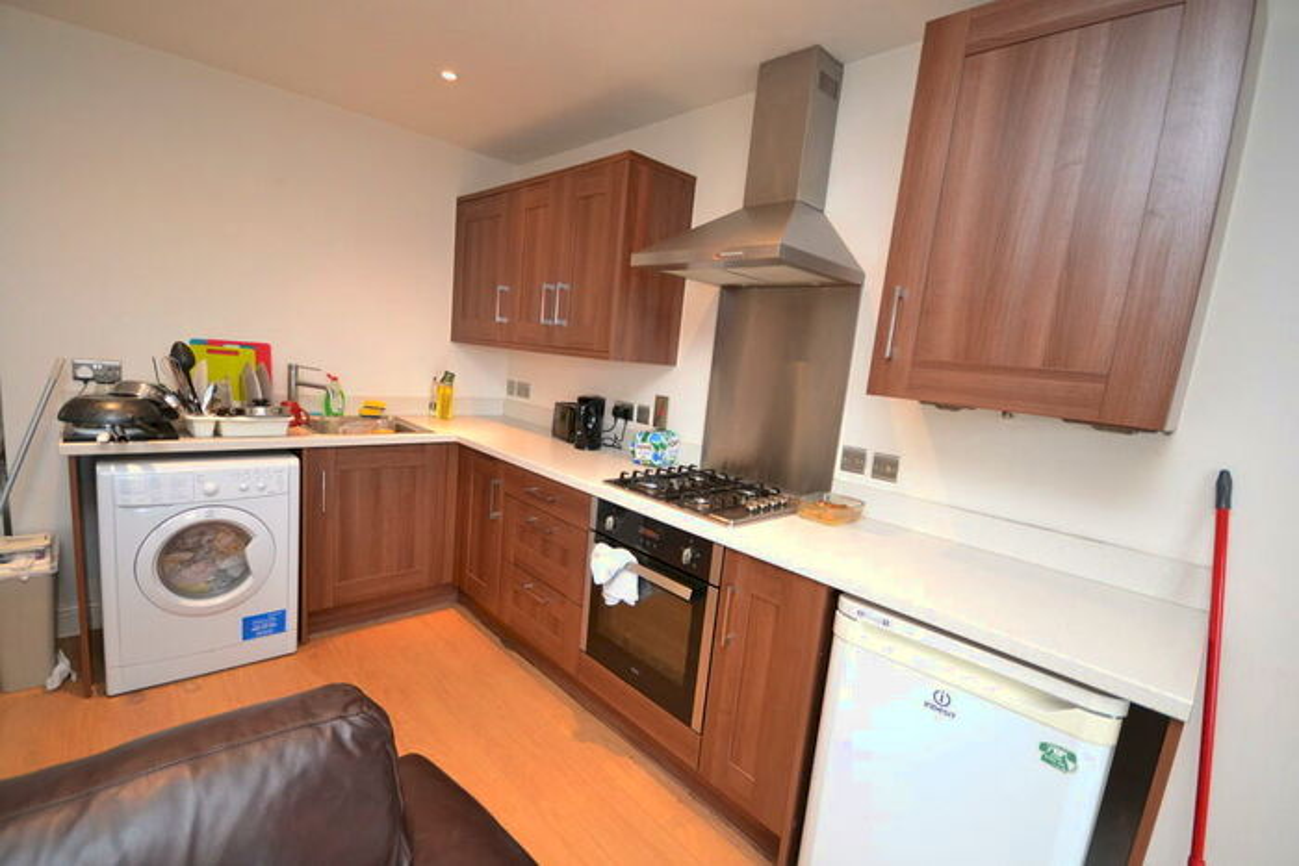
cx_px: 650
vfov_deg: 77.4
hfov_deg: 100.4
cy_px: 433
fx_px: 541
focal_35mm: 15
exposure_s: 1/60
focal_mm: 10
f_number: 4
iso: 1600
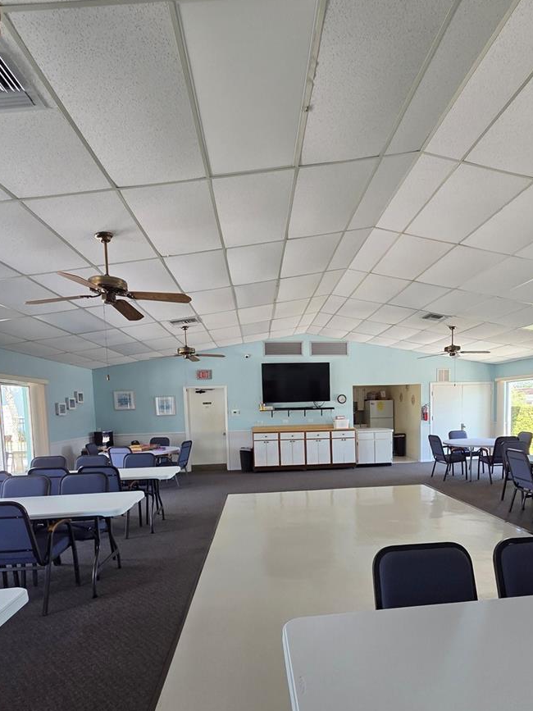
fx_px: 370
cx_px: 308
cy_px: 434
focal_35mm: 18
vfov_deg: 86.4
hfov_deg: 71.1
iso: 125
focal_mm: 2.2
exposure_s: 1/120
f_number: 2.2
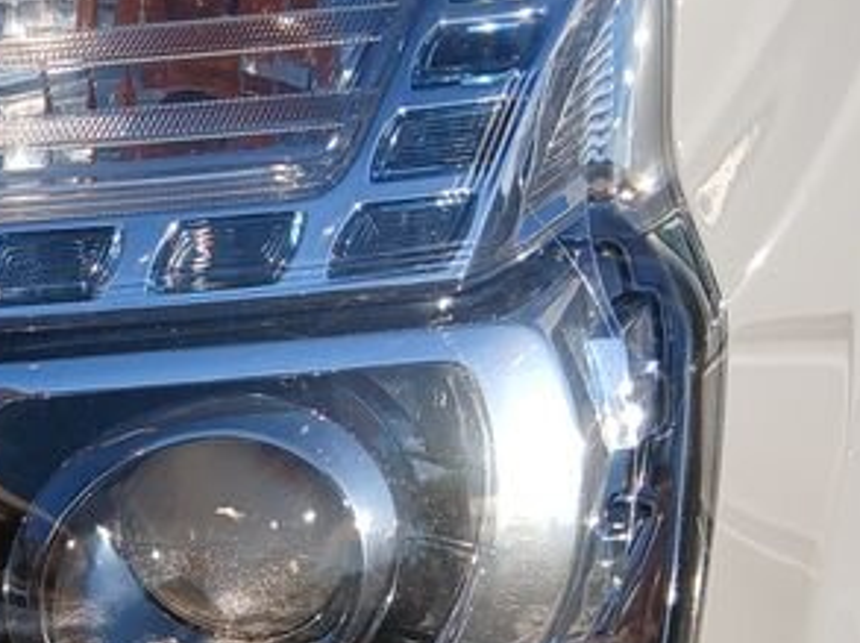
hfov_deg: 20.3
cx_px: -138
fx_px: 2258
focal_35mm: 91
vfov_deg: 16.0
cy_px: 587
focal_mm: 3.98
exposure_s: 1/665
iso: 20
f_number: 1.8
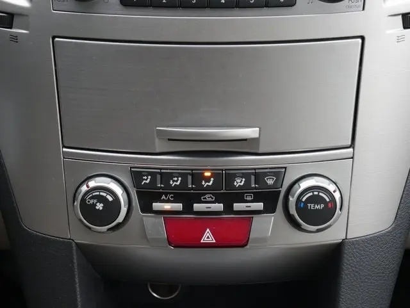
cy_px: 154
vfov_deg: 17.6
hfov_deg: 23.3
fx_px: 996
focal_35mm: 84
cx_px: 205
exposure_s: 1/100
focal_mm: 42
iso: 1600
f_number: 5.6
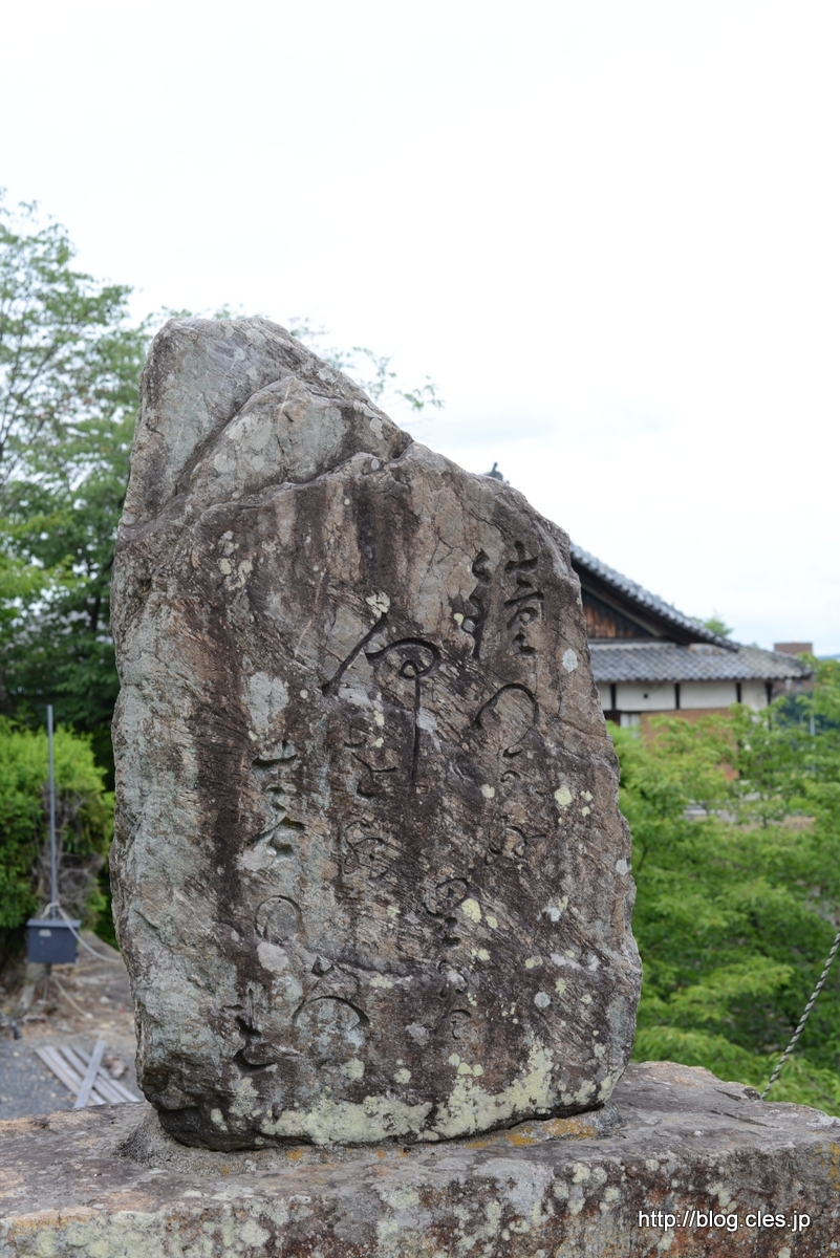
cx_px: 420
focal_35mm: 50
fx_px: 1748
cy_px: 629
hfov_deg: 27.0
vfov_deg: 39.6
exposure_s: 1/125
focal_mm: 50
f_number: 8
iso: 100
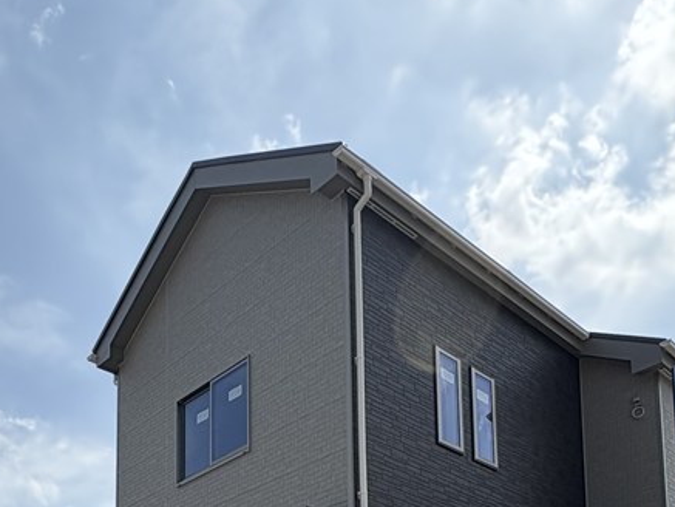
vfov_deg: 27.4
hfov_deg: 45.7
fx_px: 800
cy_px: 706
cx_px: 297
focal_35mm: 41
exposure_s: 1/1976
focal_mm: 2.22
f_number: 2.2
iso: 64
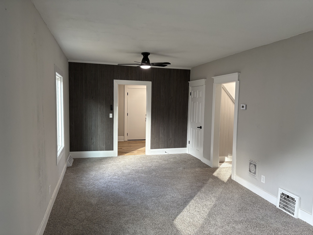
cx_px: 156
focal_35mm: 26
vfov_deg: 53.1
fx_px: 235
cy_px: 118
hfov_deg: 67.3
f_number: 1.6
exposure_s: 1/96
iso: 125
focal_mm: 5.96
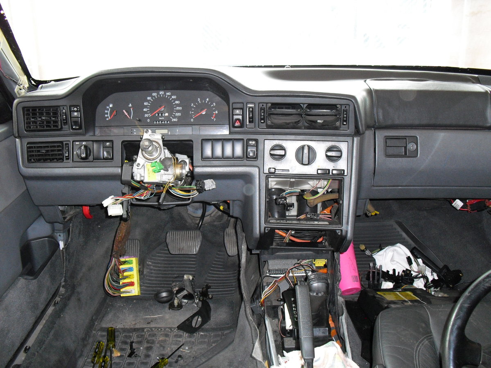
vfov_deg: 39.7
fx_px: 511
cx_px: 246
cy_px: 184
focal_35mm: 36
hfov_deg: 51.4
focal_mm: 6.3
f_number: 3.1
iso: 400
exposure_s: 1/60
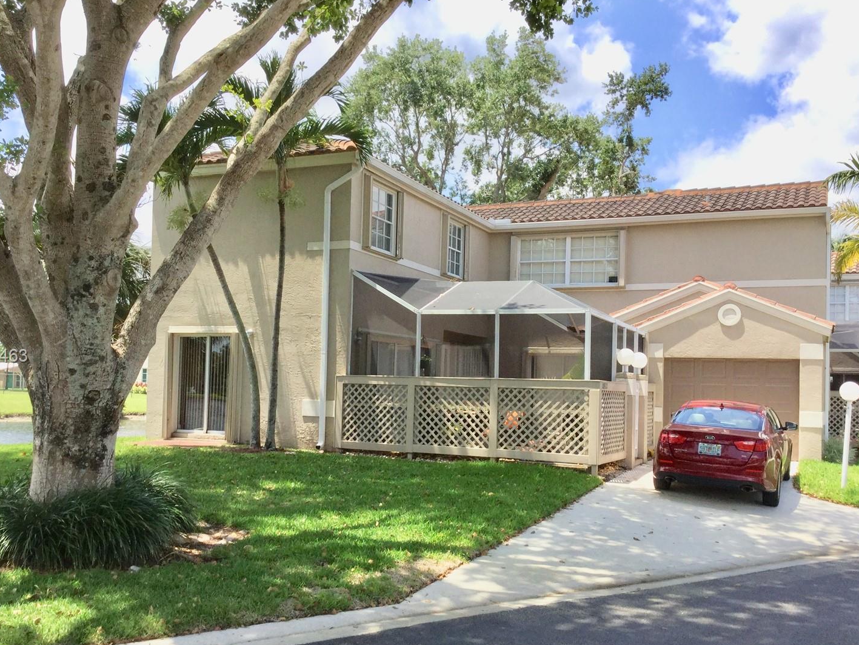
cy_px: 357
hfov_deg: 52.6
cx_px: 421
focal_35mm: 35
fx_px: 869
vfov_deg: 40.7
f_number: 2.4
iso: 25
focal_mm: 3.3
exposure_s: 1/905
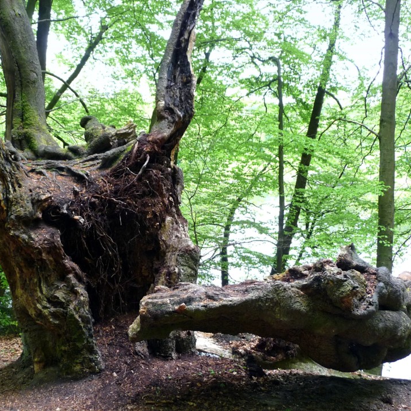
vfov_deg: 42.8
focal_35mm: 39
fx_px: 524
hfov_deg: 42.6
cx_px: 161
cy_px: 206
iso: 160
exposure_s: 1/30
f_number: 3.3
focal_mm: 4.7
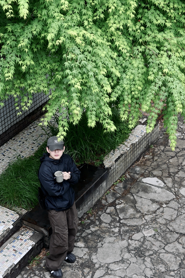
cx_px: 92
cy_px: 139
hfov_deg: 18.2
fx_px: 578
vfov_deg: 27.0
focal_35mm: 75
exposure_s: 1/200
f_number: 6.3
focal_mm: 50
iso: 400
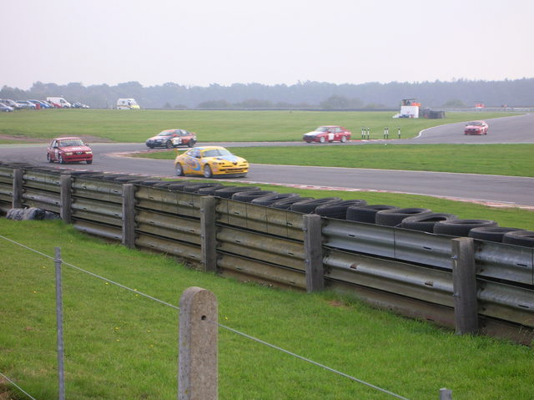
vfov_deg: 14.1
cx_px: 267
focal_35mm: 105
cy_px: 200
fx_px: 1619
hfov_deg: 18.7
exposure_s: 1/110
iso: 50
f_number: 4.9
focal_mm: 17.4
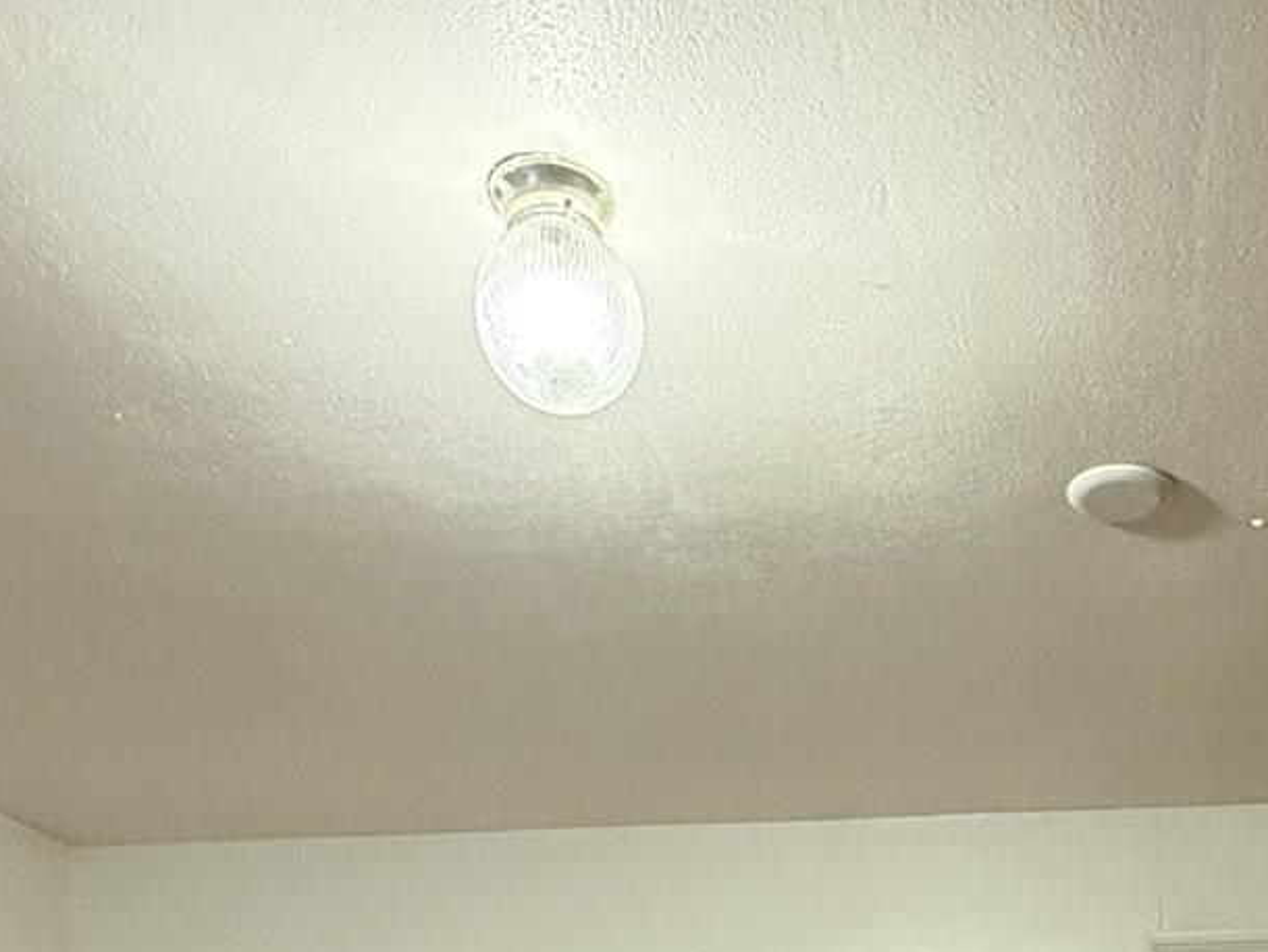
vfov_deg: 23.8
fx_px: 1722
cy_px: 1461
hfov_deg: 39.1
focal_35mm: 47
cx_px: 989
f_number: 2.2
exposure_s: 1/60
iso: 500
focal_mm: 2.22
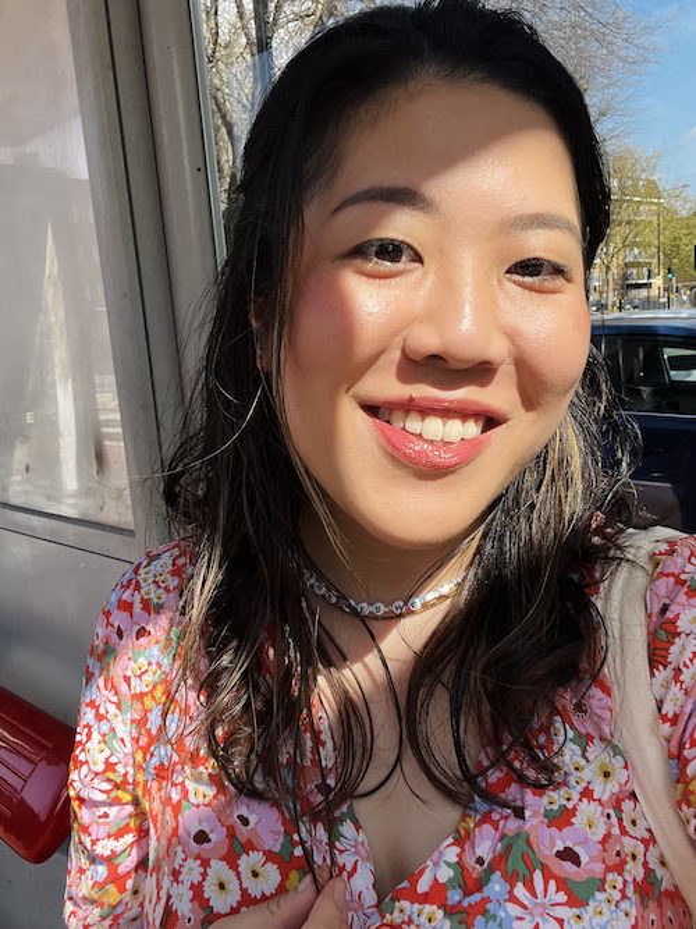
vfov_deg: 60.0
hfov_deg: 46.8
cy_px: 464
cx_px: 348
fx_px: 805
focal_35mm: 30
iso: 32
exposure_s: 1/806
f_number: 2.2
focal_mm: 2.71
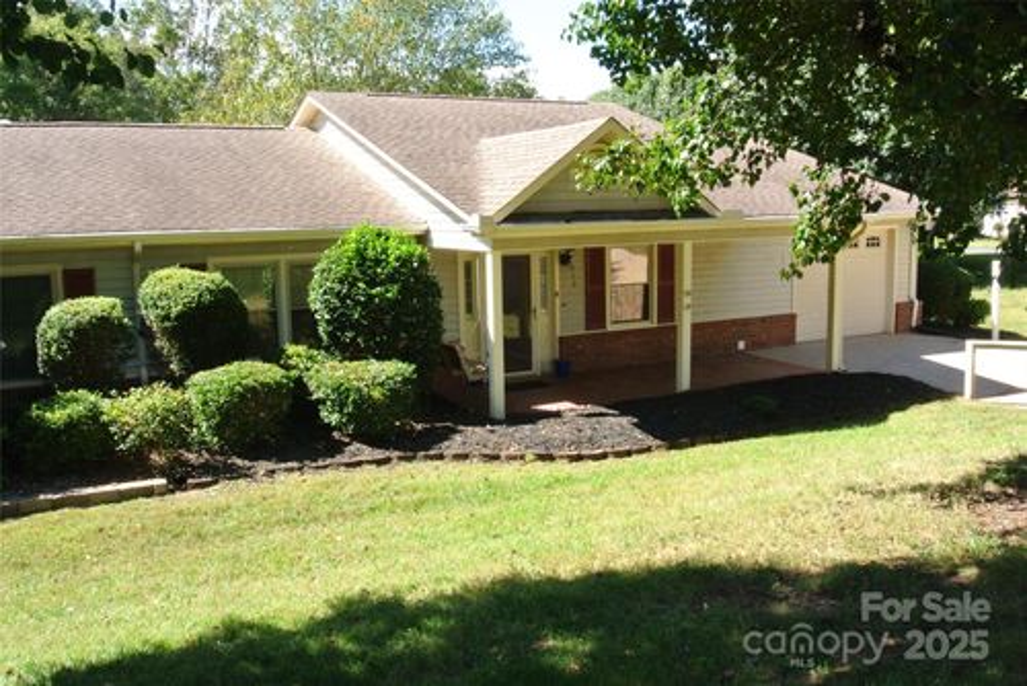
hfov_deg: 58.7
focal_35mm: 32
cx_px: 514
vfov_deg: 41.2
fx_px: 913
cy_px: 343
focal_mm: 12.2
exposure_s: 1/60
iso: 400
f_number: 16
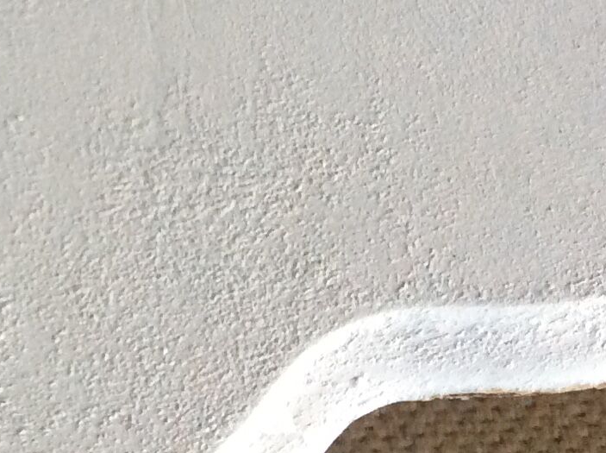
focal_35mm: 118
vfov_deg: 12.5
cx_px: -247
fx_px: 2063
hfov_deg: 15.6
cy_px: 283
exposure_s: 1/25
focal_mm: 3.3
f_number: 2.4
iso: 160
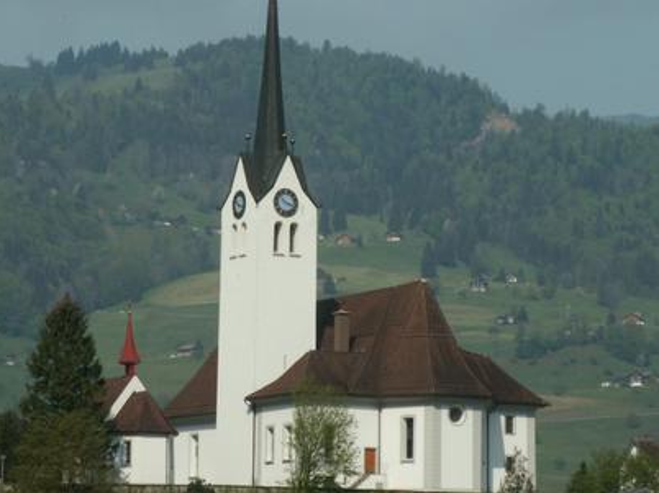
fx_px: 4091
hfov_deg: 9.2
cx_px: 230
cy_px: 156
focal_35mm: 215
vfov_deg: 6.9
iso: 50
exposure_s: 1/250
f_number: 8
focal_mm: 22.02
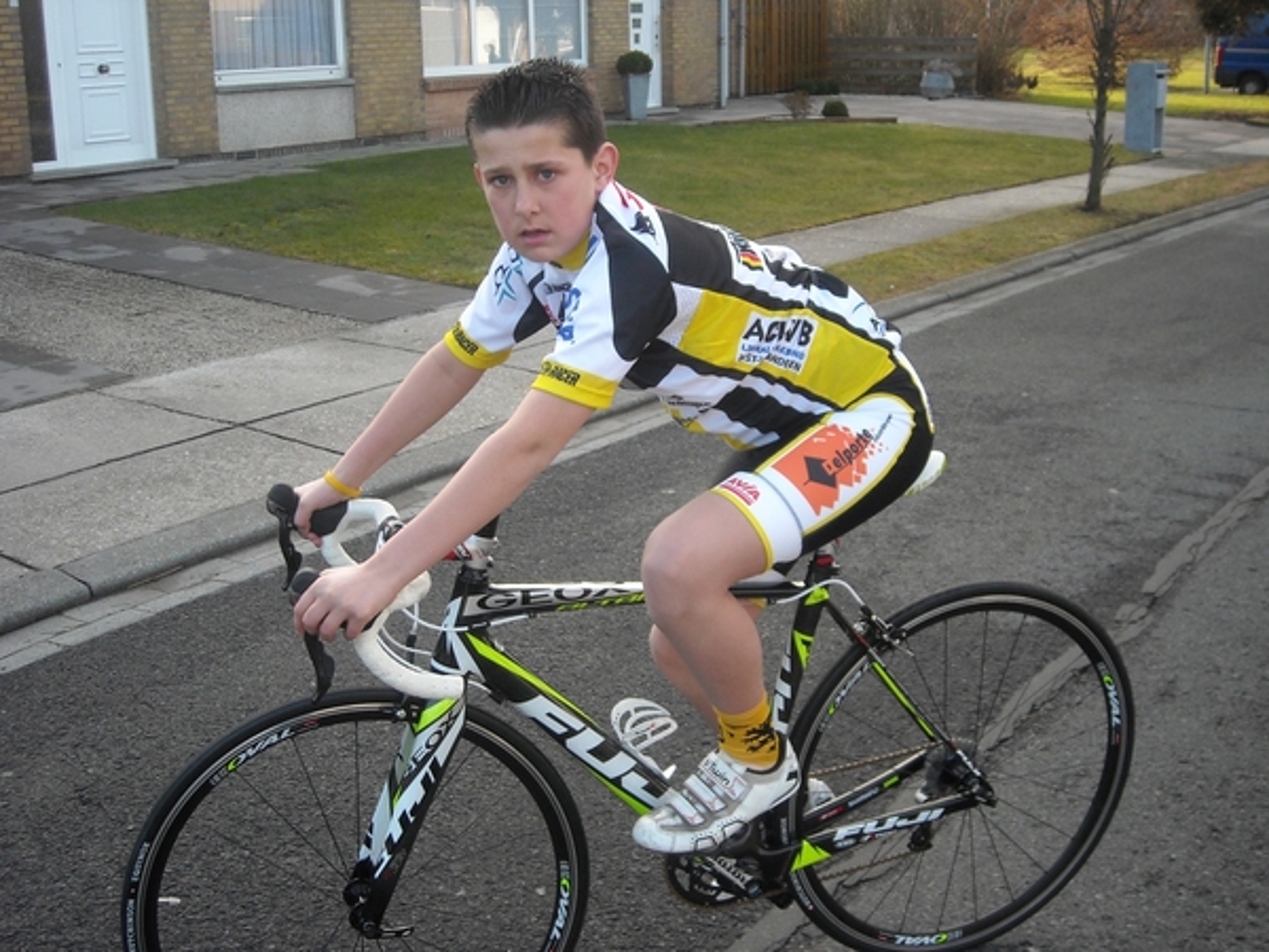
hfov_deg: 42.9
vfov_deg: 32.9
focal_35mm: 44
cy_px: 476
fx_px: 1613
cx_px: 634
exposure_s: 1/250
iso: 124
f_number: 3.1
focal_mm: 7.1
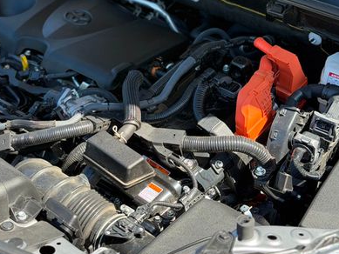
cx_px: 98
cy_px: 83
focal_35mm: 79
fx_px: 774
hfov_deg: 24.5
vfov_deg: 18.6
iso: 100
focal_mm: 6.76
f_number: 1.78
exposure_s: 1/631
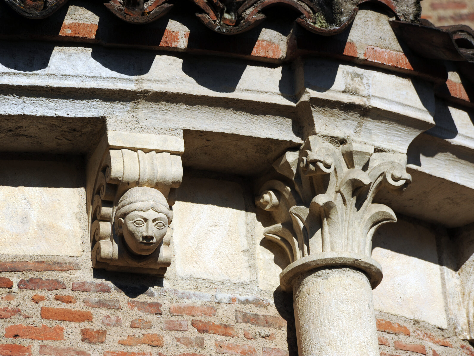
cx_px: 233
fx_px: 5943
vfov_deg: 3.4
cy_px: 178
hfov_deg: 4.6
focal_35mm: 434
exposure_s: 1/1600
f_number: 7.1
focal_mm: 400
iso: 200
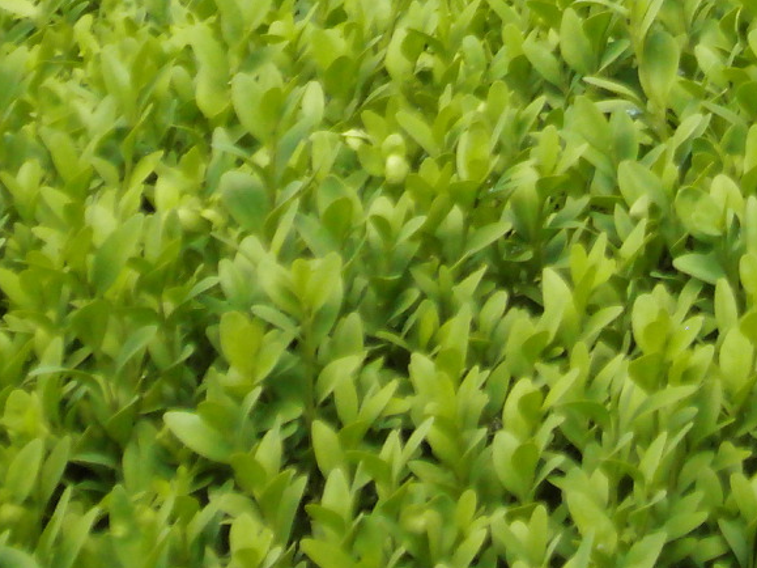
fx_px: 4701
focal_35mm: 215
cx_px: 1222
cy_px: -509
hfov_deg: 8.9
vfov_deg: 6.7
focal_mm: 8.5
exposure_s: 1/160
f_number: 4
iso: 80
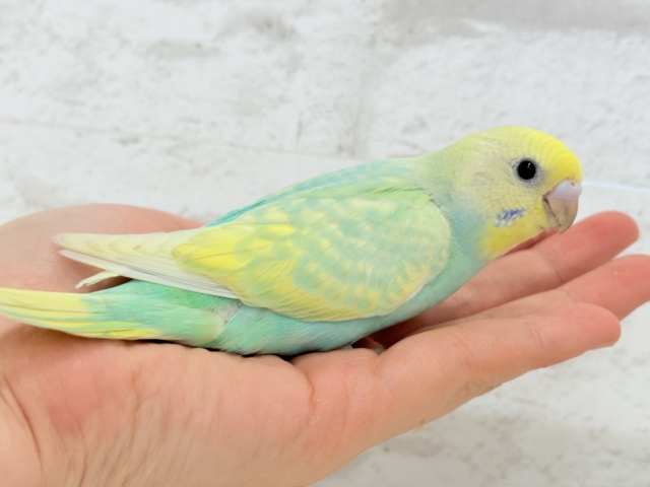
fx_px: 976
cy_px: 244
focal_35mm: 52
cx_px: 325
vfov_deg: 28.0
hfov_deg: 36.8
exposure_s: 1/100
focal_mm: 5.96
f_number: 1.6
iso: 80
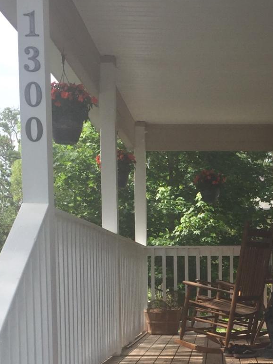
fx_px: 788
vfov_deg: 25.0
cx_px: 218
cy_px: 345
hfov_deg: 19.4
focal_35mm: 75
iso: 32
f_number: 2.2
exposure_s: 1/791
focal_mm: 4.15
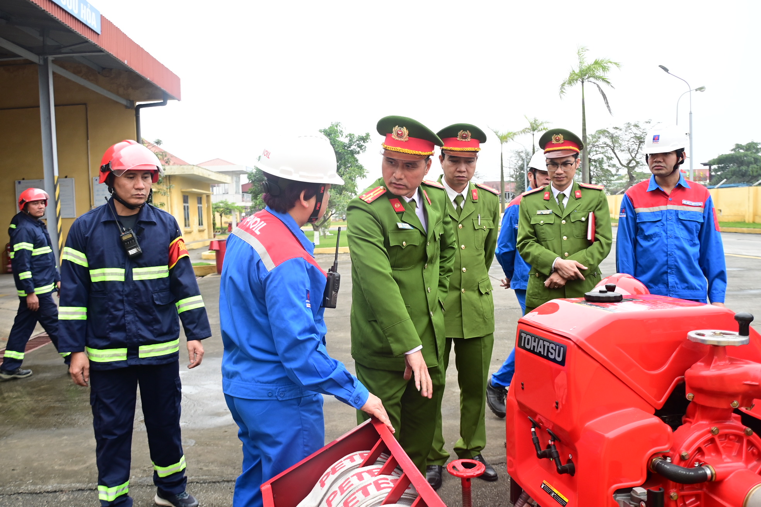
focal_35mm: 30
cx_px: 380
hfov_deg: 61.9
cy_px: 254
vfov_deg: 43.6
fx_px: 634
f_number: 3.5
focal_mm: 20
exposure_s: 1/200
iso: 200
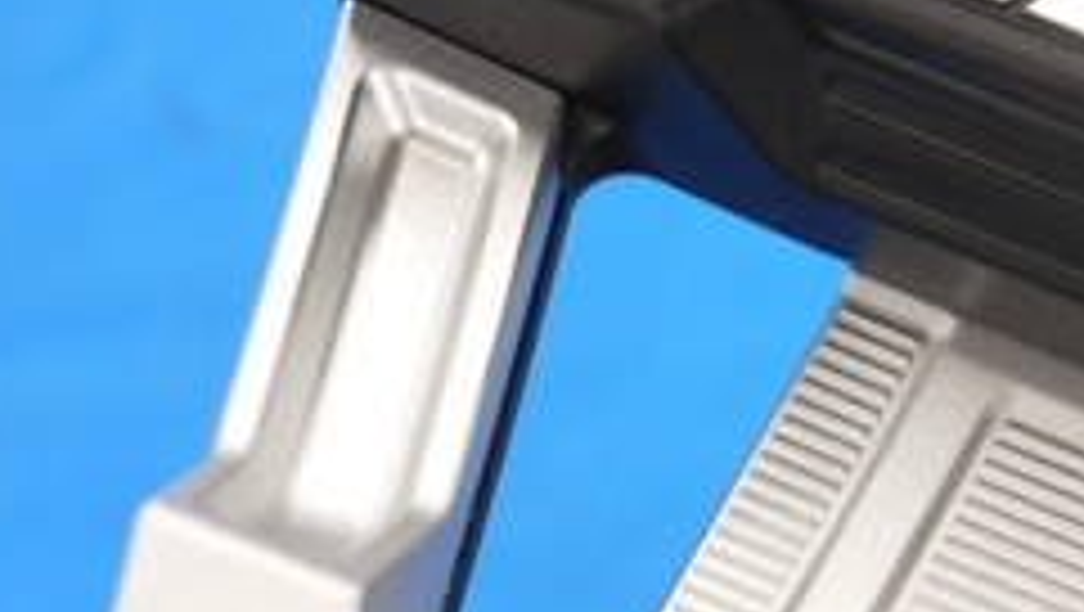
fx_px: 6990
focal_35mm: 243
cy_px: 450
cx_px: 1021
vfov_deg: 5.0
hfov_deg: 8.8
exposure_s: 1/80
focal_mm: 42
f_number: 5.6
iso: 500
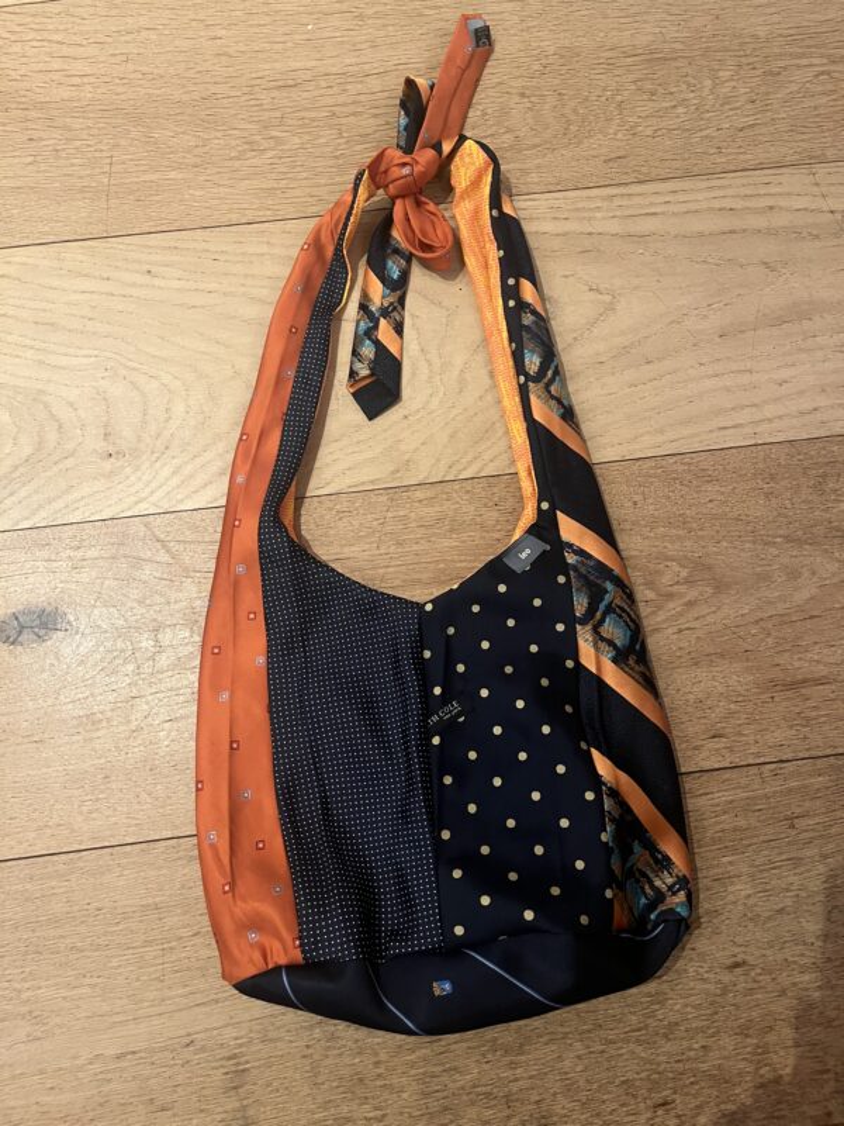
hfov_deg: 53.1
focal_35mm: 26
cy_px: 563
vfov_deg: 67.3
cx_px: 422
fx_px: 845
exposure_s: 1/33
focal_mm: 5.1
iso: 400
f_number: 1.6
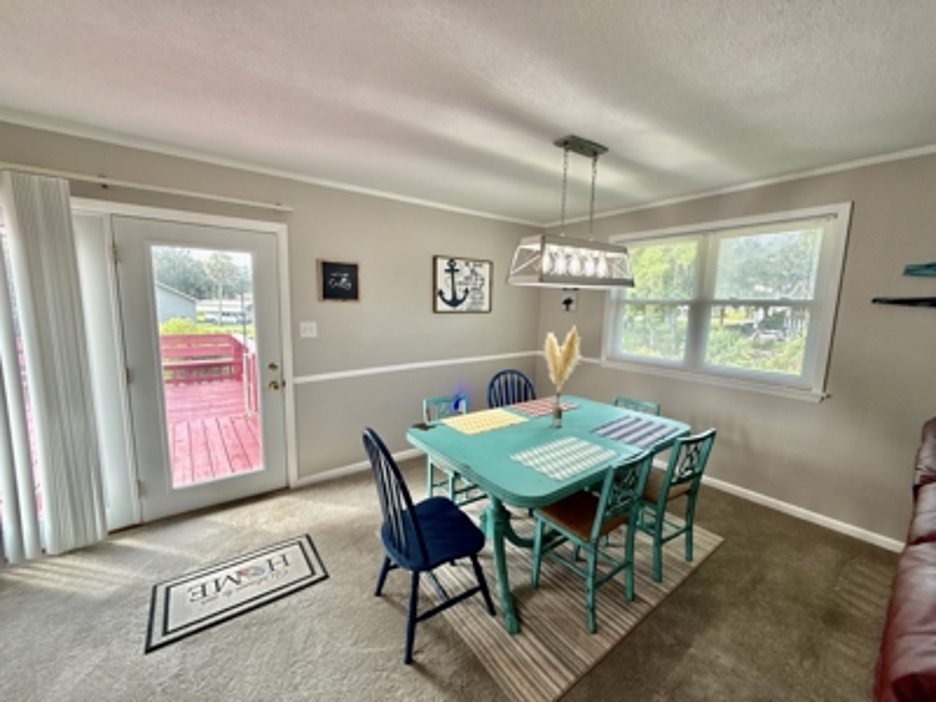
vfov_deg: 85.7
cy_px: 351
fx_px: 379
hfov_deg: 102.1
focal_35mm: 14
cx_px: 468
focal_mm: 2.22
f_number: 2.2
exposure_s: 1/120
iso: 100
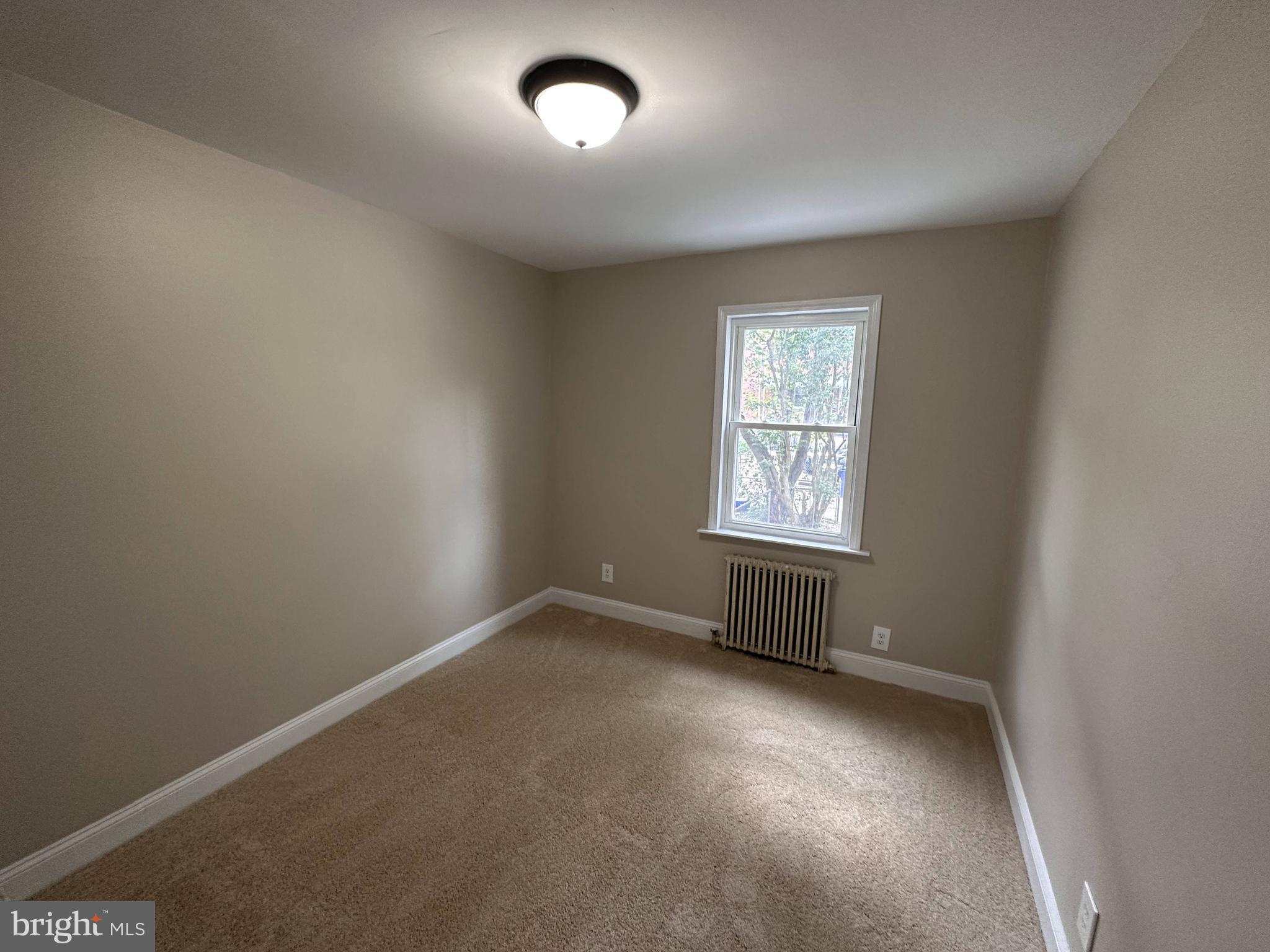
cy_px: 476
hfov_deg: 102.1
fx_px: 514
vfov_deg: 85.7
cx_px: 635
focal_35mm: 14
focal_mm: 2.2
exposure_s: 1/60
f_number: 2.2
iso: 160
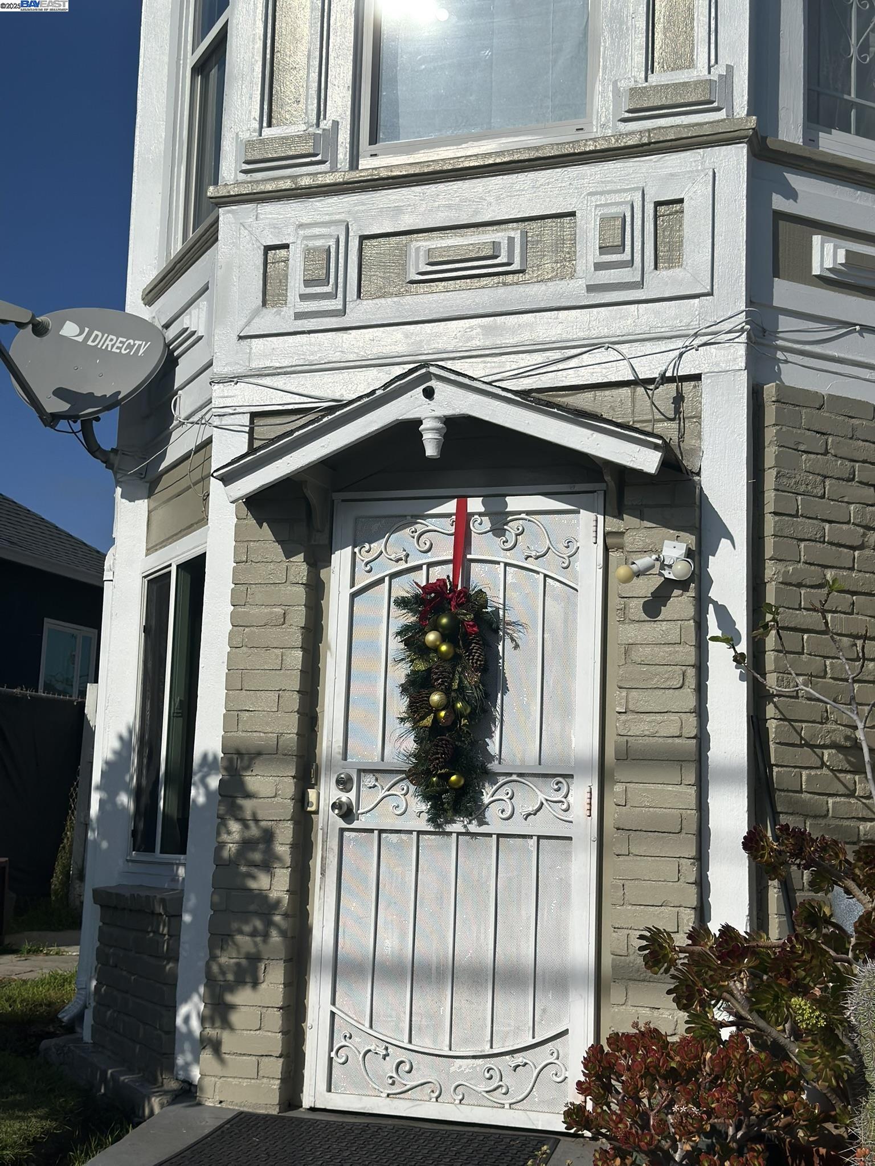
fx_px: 1618
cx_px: 438
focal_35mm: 48
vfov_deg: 39.7
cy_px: 583
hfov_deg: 30.3
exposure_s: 1/23256
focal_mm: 6.86
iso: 64
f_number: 1.78
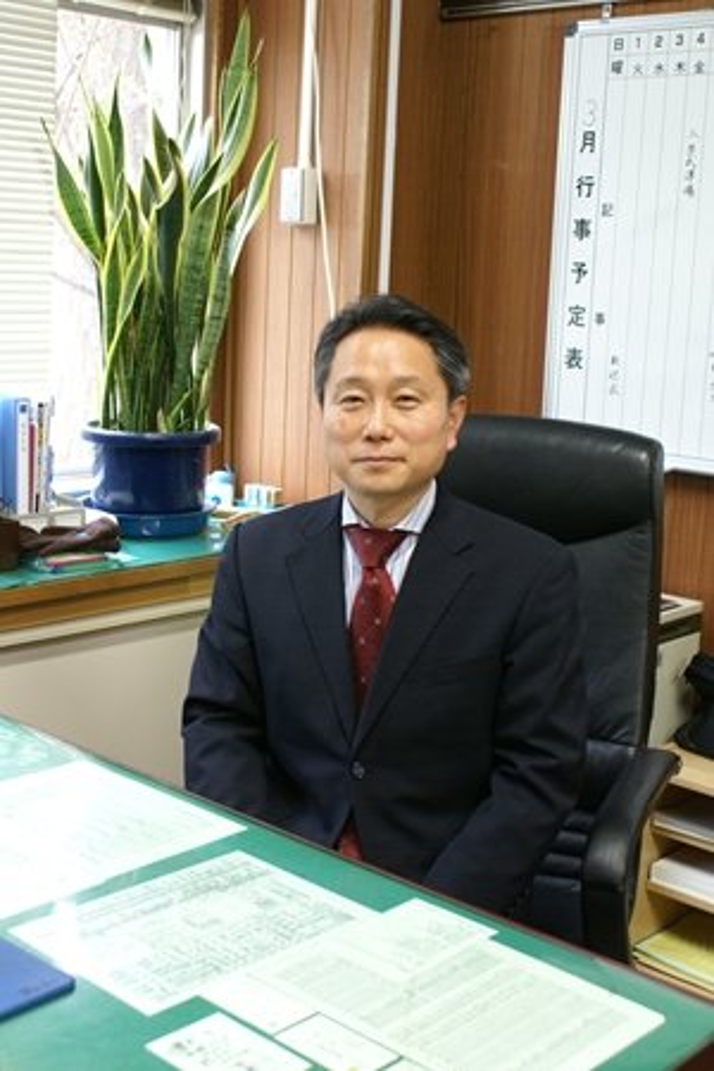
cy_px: 536
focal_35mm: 45
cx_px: 357
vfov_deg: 43.6
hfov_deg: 29.9
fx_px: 1339
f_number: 5
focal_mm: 30
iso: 400
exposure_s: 1/25
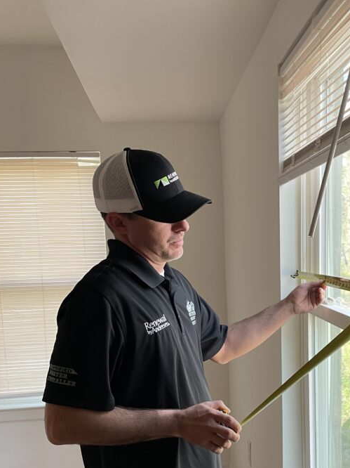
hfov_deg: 35.6
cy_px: 325
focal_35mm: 40
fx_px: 540
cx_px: 228
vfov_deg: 45.8
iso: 125
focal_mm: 4.2
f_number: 1.6
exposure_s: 1/60
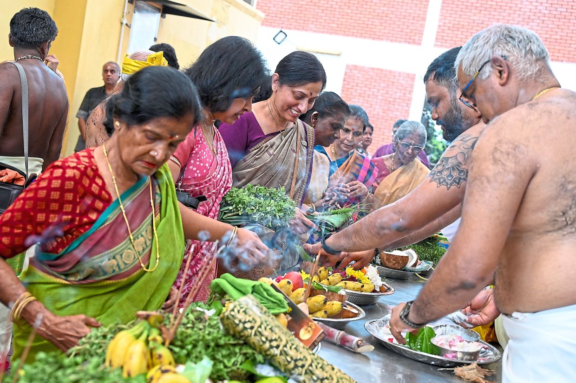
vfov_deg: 31.9
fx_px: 672
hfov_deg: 46.4
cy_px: 192
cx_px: 288
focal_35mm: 42
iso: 400
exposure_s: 1/320
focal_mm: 42
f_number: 4.5
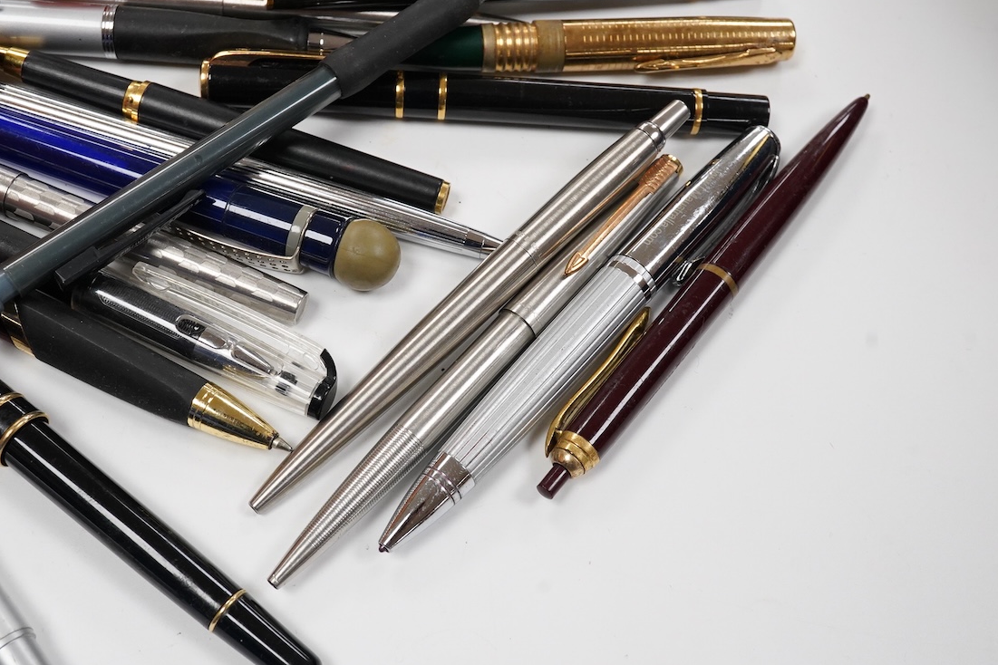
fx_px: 1275
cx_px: 509
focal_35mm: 46
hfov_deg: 42.7
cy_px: 332
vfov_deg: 29.2
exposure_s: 1/100
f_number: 16
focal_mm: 30
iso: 2500
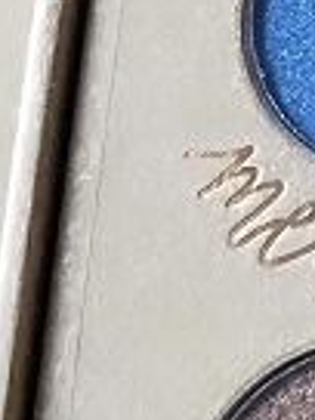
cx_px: 763
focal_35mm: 147
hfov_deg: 9.1
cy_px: -90
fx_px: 1784
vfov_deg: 13.1
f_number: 1.7
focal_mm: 4.27
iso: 372
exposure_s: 1/33
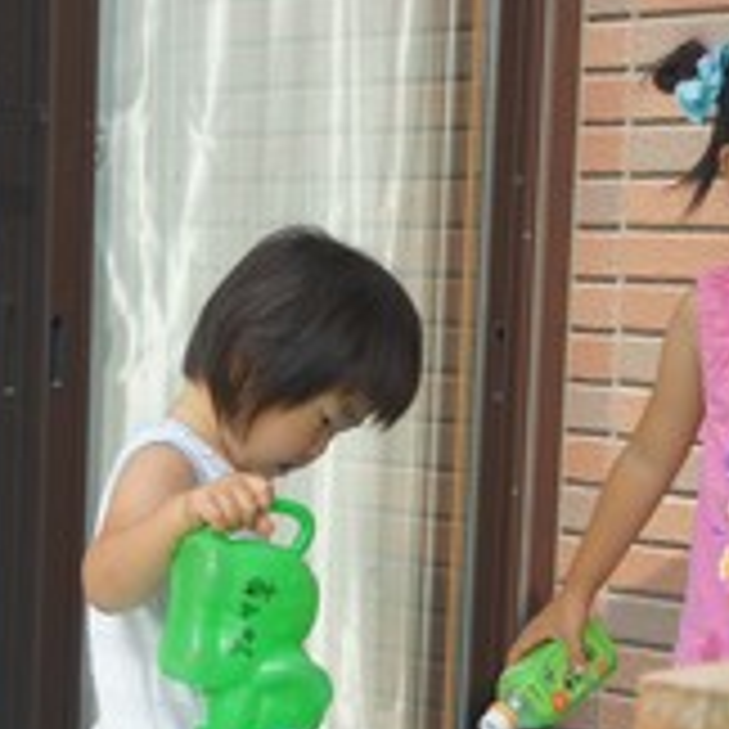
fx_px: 2026
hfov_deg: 20.2
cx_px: 554
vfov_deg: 20.3
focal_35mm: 85
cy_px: 518
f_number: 5
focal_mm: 27
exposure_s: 1/400
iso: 200
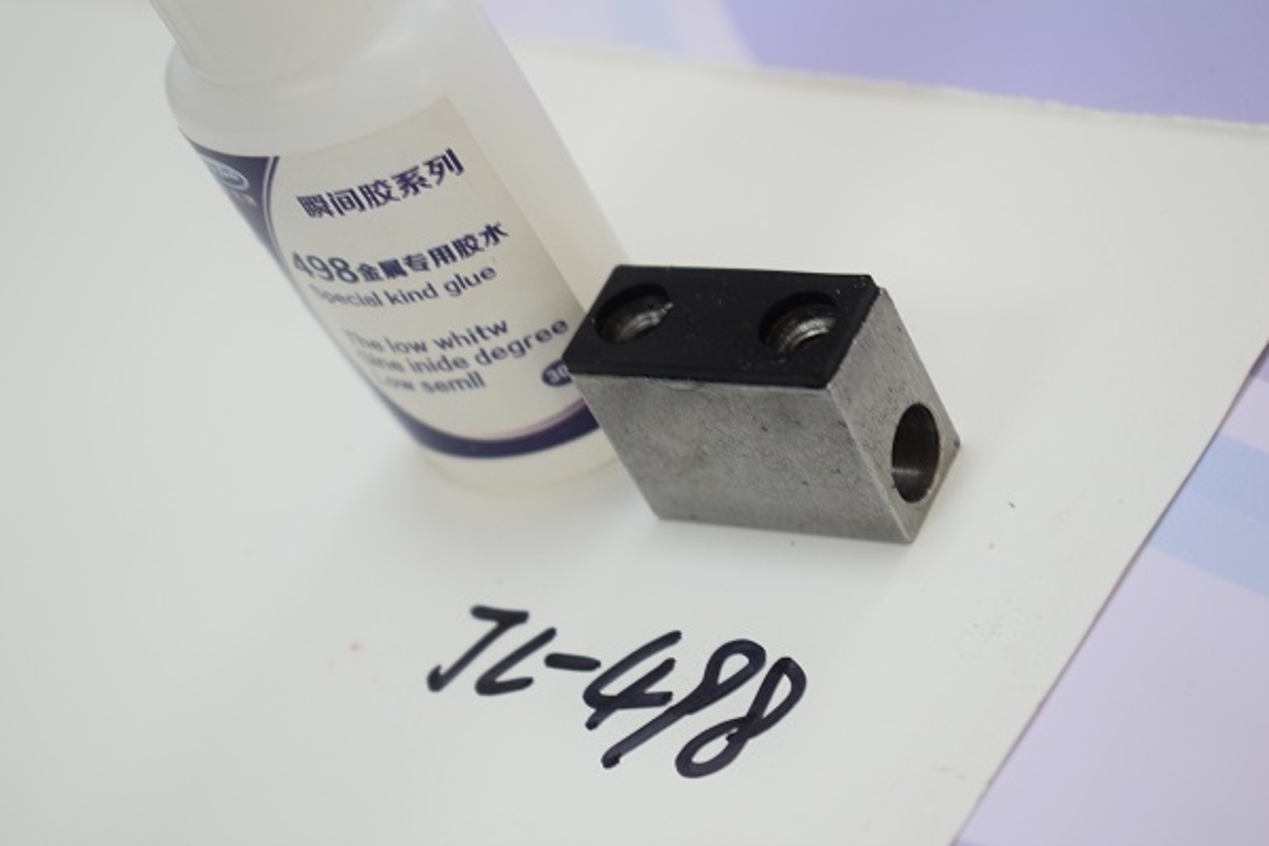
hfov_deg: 24.6
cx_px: 634
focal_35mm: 82
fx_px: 2908
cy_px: 423
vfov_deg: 16.6
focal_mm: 55
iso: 640
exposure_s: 1/40
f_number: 5.6
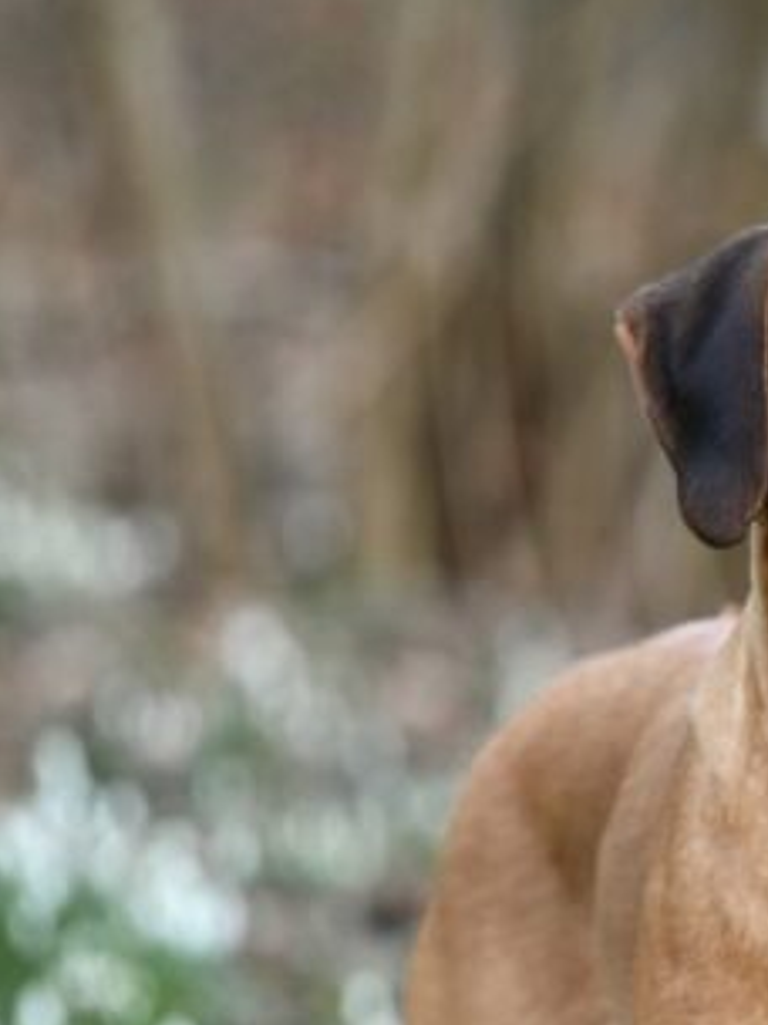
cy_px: 973
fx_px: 14850
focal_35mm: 502
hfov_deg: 3.0
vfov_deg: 3.9
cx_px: 957
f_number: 2.8
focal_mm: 155
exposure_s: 1/160
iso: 560
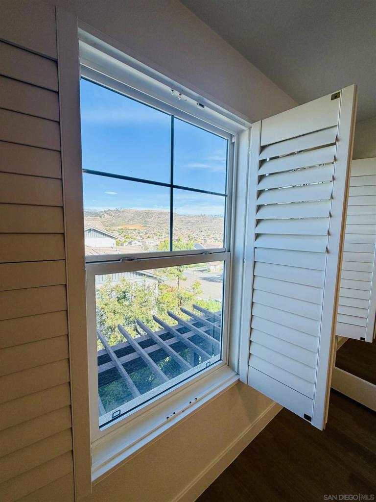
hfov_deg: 85.7
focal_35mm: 14
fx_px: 203
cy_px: 251
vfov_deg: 102.1
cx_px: 188
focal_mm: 2.22
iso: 25
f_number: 2.2
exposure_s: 1/120
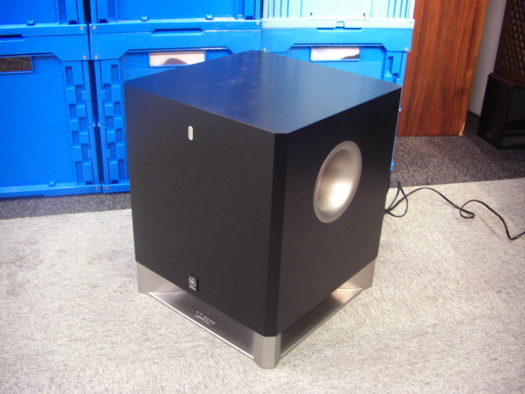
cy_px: 197
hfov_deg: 49.0
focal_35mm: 38
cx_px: 262
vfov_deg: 37.7
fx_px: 576
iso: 200
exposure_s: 1/8
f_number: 3.4
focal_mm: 6.3
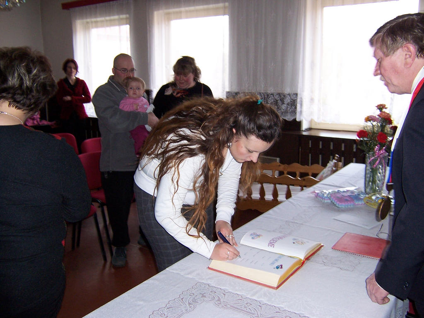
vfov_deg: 42.9
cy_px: 159
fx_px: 404
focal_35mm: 33
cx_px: 212
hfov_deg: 55.4
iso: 140
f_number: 2.8
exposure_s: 1/60
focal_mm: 5.5
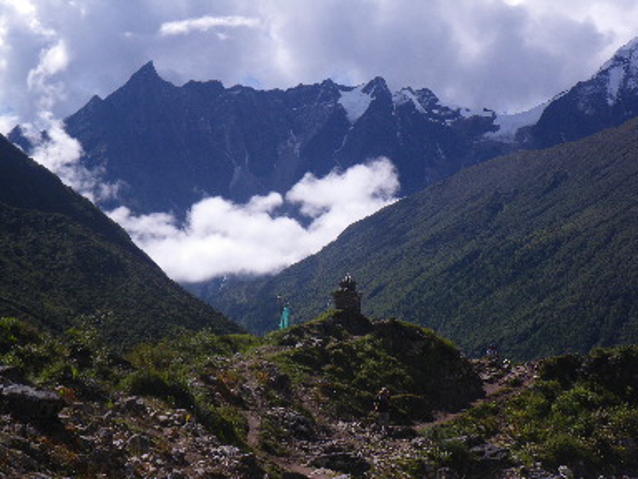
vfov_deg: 23.7
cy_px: 240
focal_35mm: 62
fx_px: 1143
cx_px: 319
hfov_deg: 31.2
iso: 50
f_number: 5.5
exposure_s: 1/320
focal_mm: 11.1
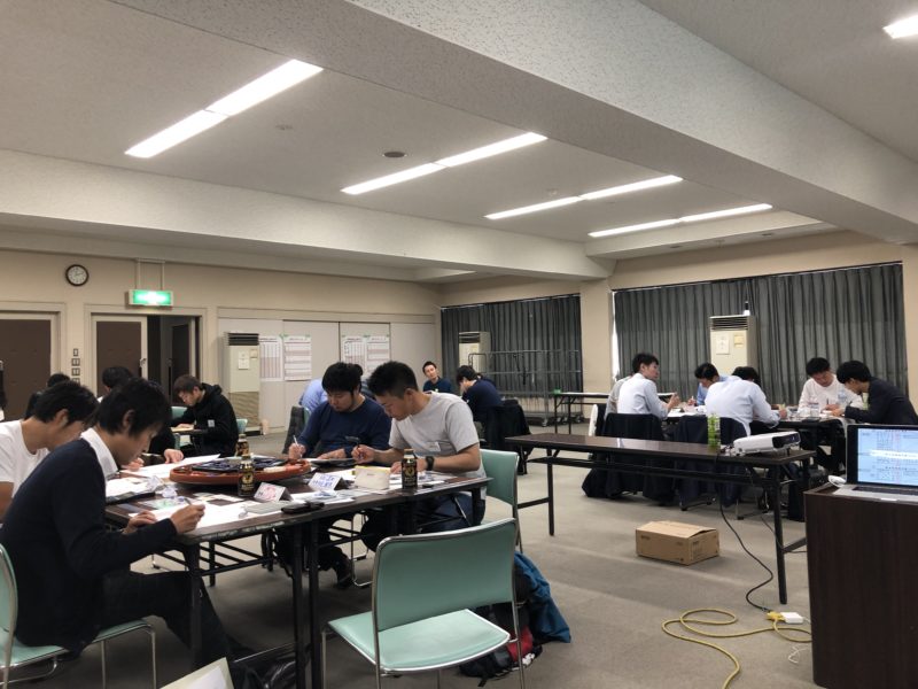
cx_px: 459
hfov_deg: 63.4
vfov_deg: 49.7
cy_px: 344
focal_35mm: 28
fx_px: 743
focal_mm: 3.99
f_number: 1.8
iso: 32
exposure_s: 1/24
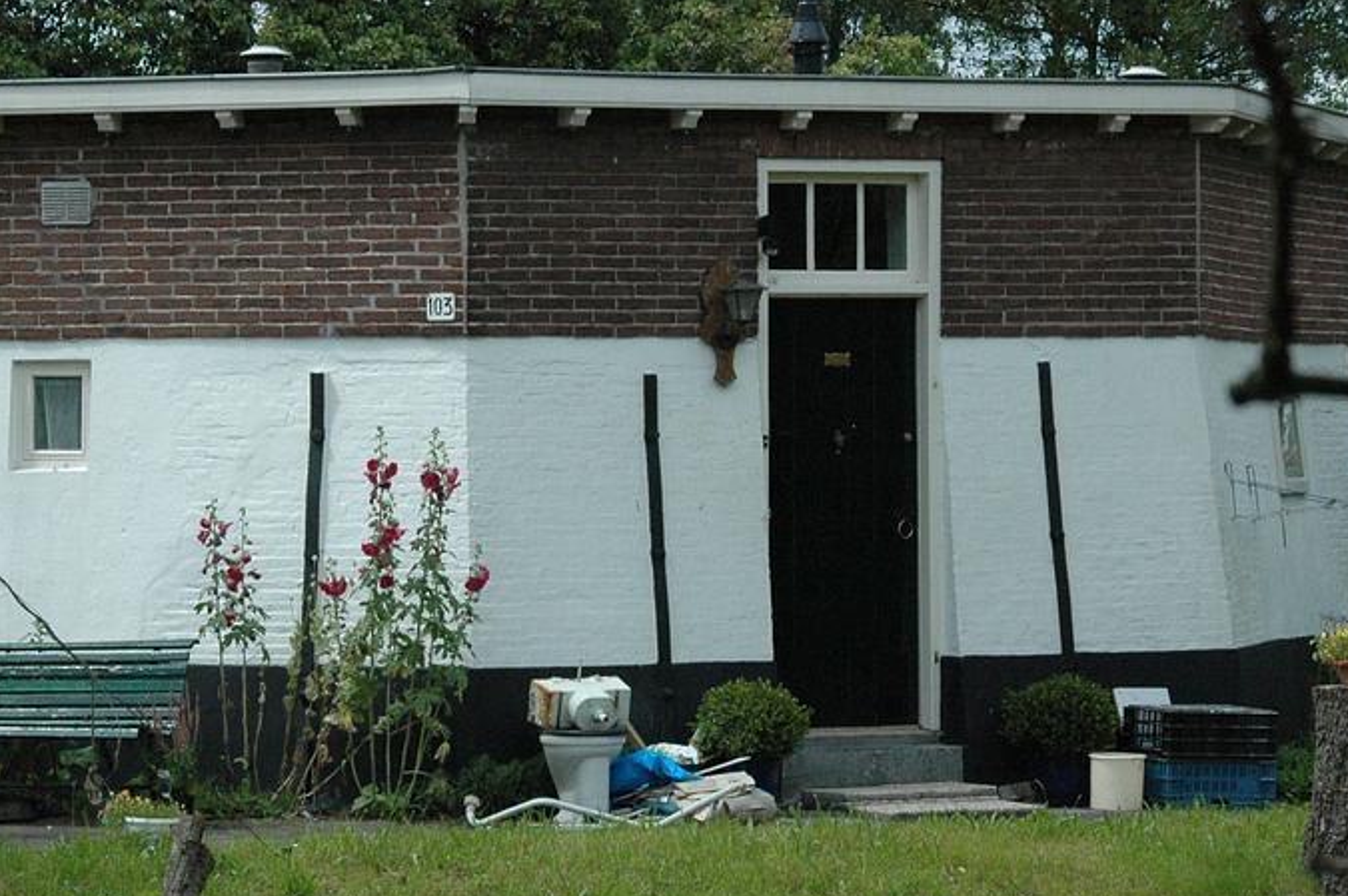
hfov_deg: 12.0
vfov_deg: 8.0
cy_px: 502
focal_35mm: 171
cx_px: 453
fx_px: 6398
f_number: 13
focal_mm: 70
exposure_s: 1/640
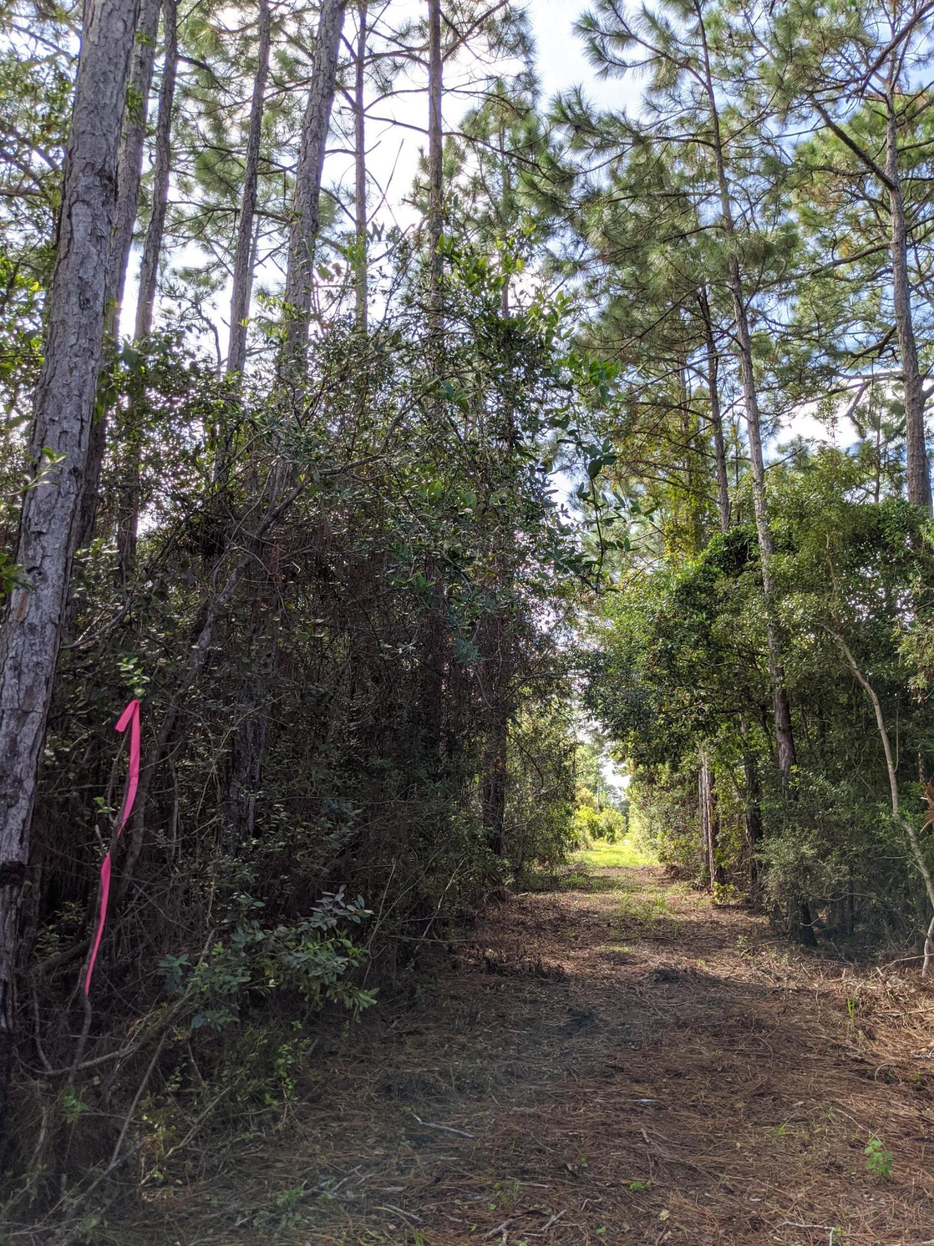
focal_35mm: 27
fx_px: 971
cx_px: 467
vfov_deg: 65.3
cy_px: 623
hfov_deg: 51.4
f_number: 1.73
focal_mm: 4.38
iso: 55
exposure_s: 1/903
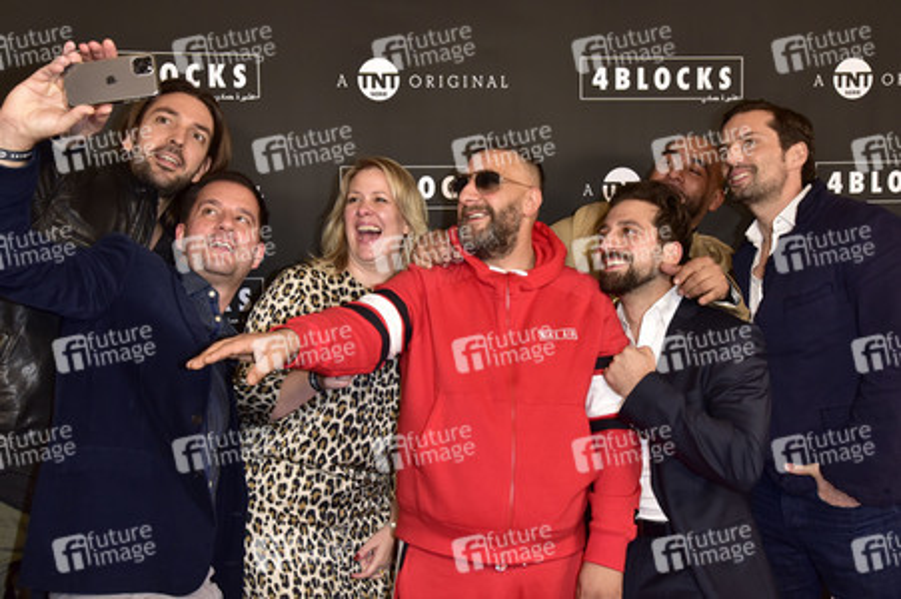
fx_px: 950
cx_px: 450
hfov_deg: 50.7
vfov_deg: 35.0
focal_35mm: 38
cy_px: 300
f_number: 8
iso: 2000
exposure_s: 1/250
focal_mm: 38
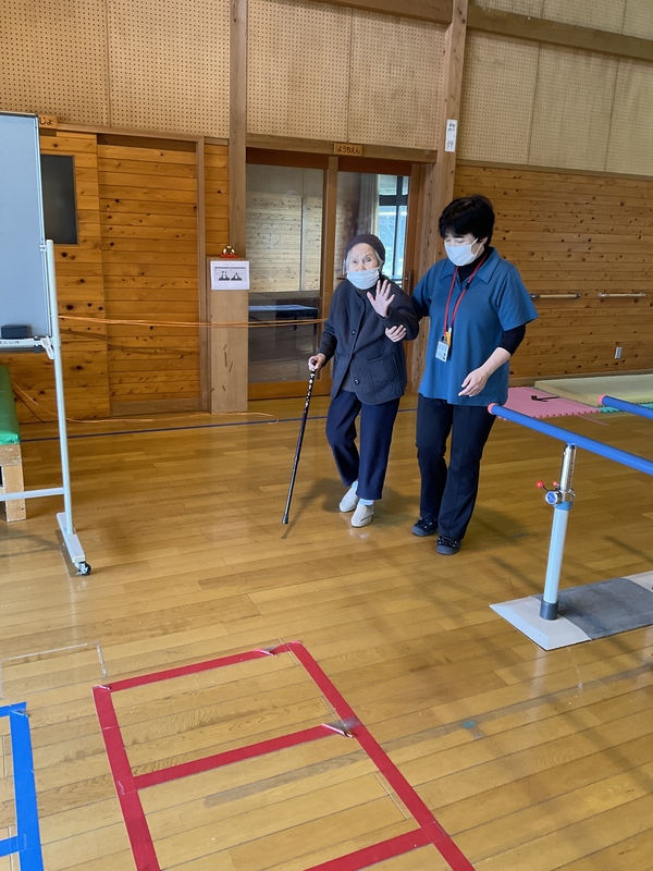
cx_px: 326
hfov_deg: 48.2
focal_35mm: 29
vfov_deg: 61.7
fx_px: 729
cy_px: 436
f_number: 1.8
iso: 80
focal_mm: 3
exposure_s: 1/60
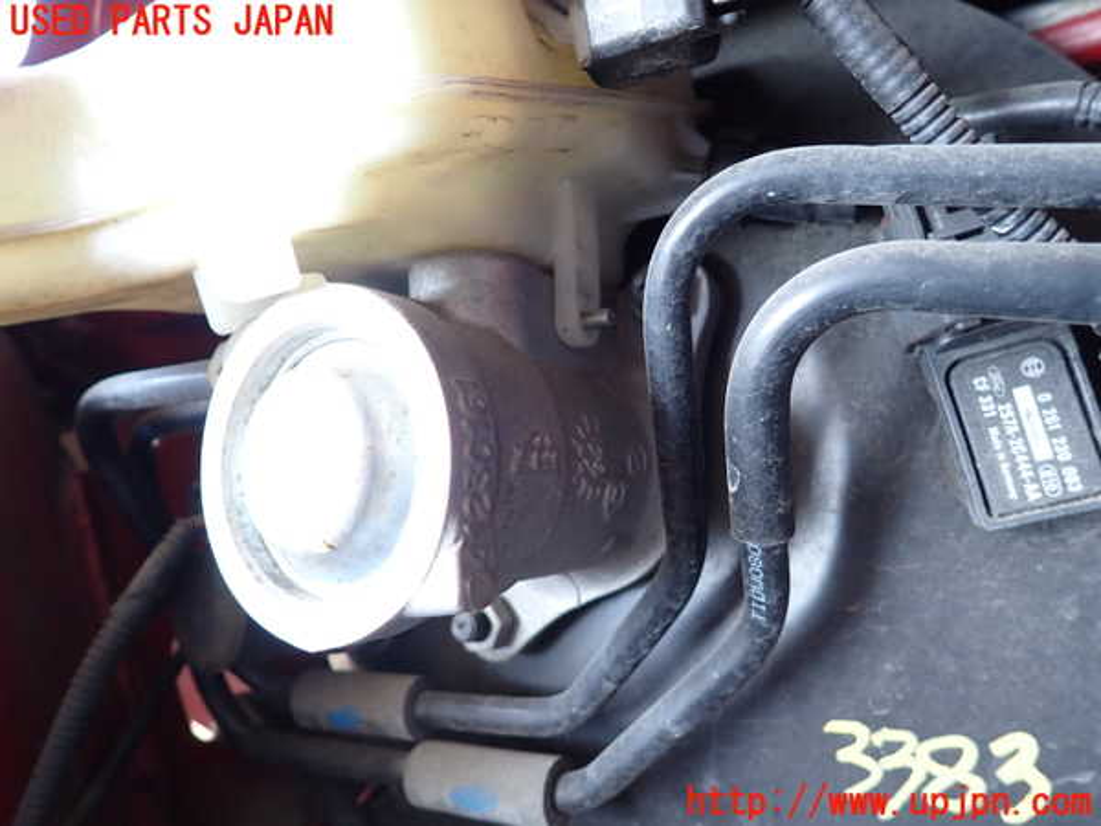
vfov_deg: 54.9
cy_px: 413
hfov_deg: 69.4
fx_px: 795
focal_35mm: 25
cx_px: 550
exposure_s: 1/40
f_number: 2
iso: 200
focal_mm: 4.5
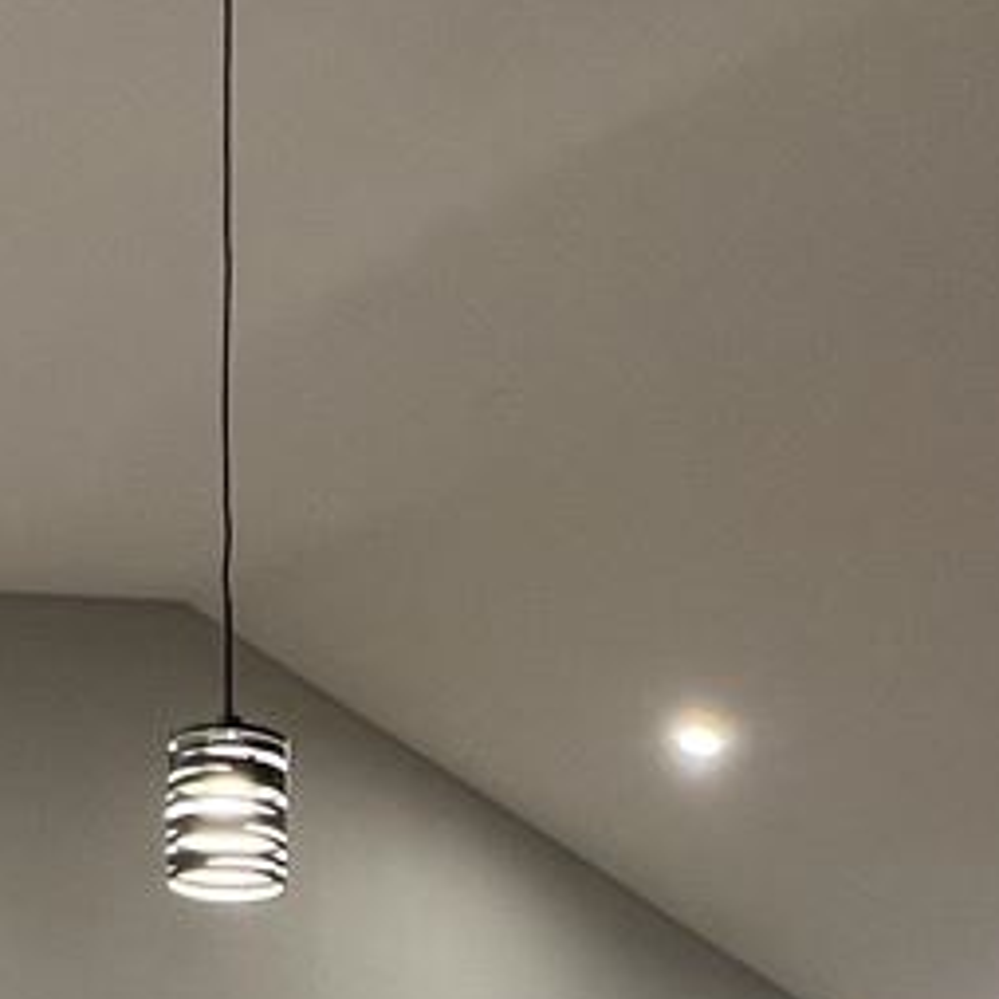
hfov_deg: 29.4
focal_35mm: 58
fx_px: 1894
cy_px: 1306
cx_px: 617
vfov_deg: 25.4
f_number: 1.8
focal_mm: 1.57
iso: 160
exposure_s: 1/120
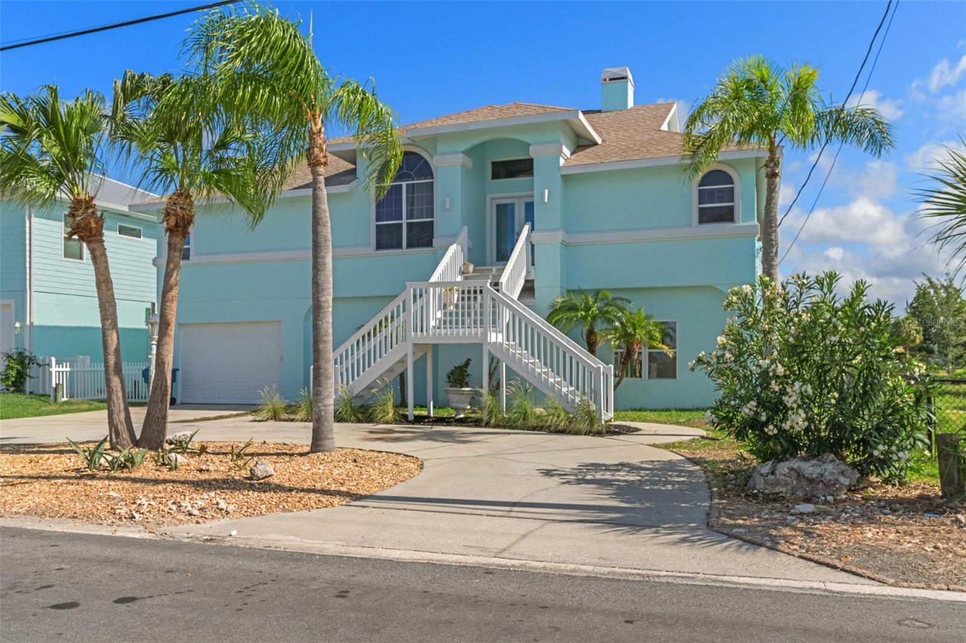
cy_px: 322
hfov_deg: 64.6
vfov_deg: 45.7
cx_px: 483
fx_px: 765
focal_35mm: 28
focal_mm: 19
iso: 320
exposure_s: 1/1000
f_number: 8
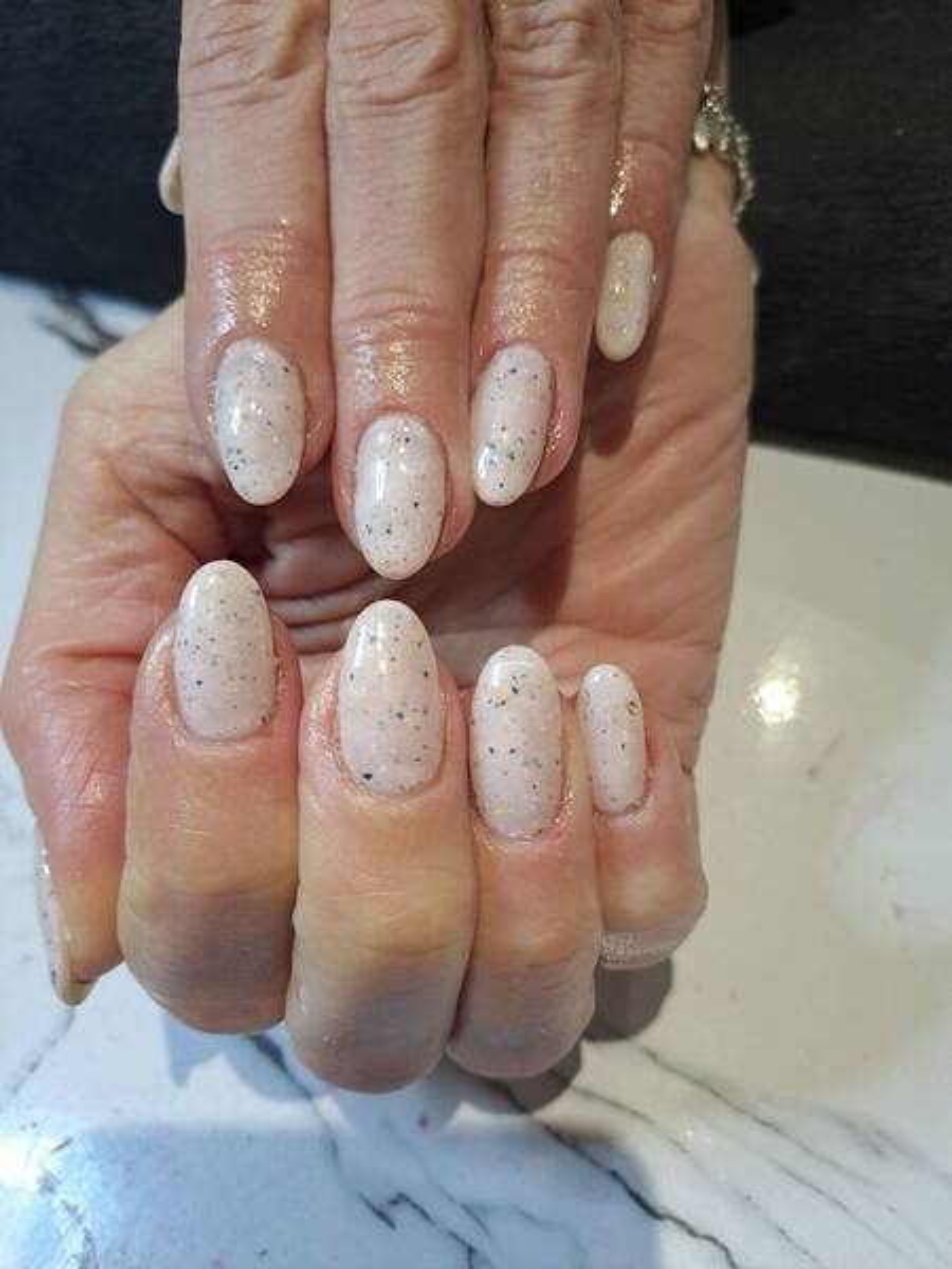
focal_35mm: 25
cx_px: 476
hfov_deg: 54.9
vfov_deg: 69.4
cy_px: 634
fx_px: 917
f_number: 1.8
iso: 80
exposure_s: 1/50
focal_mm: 4.65
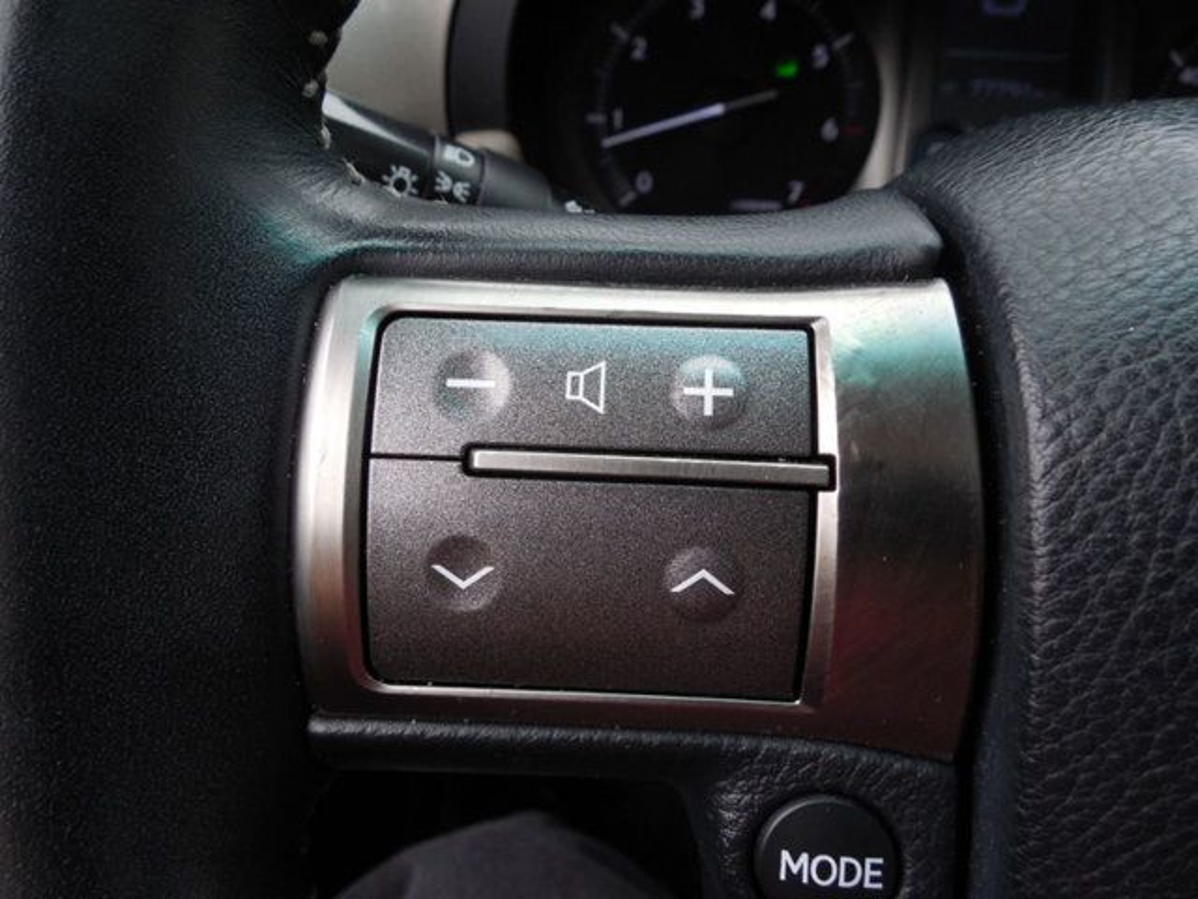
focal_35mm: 25
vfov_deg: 54.9
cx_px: 599
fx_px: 865
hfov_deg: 69.4
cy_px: 450
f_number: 3.3
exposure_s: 1/125
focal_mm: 4.5
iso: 125
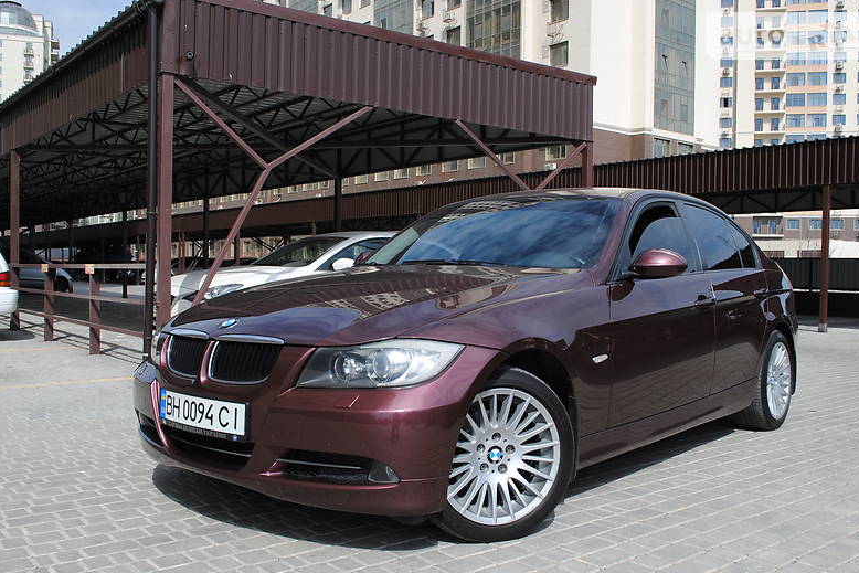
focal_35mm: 34
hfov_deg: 55.8
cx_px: 439
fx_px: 811
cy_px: 295
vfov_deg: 38.9
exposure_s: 1/250
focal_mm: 22
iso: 100
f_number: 8
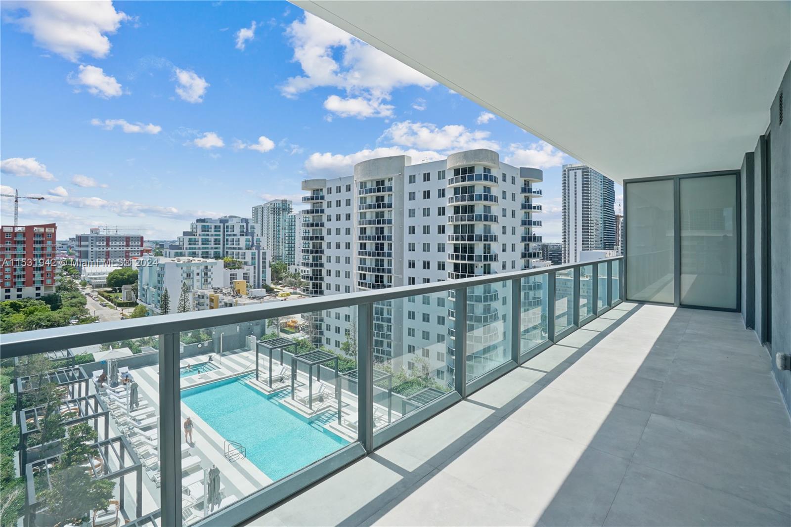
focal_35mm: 15
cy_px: 264
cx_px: 396
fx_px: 329
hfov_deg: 100.4
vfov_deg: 77.3
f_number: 13
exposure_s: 1/125
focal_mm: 10
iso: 100
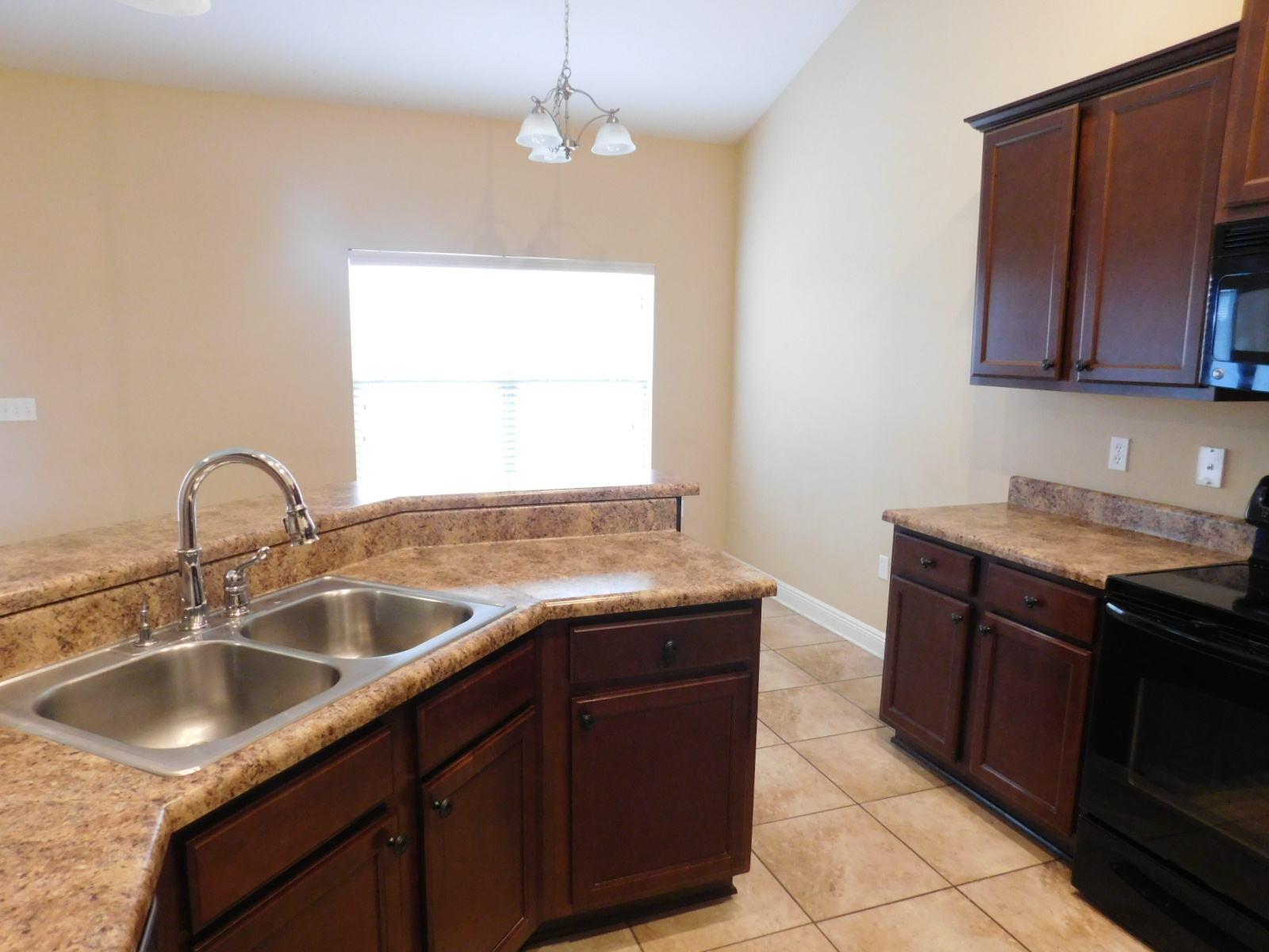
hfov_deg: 73.9
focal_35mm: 23
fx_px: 843
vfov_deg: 58.9
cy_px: 476
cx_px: 634
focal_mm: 4
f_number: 3
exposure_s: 1/13
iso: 400
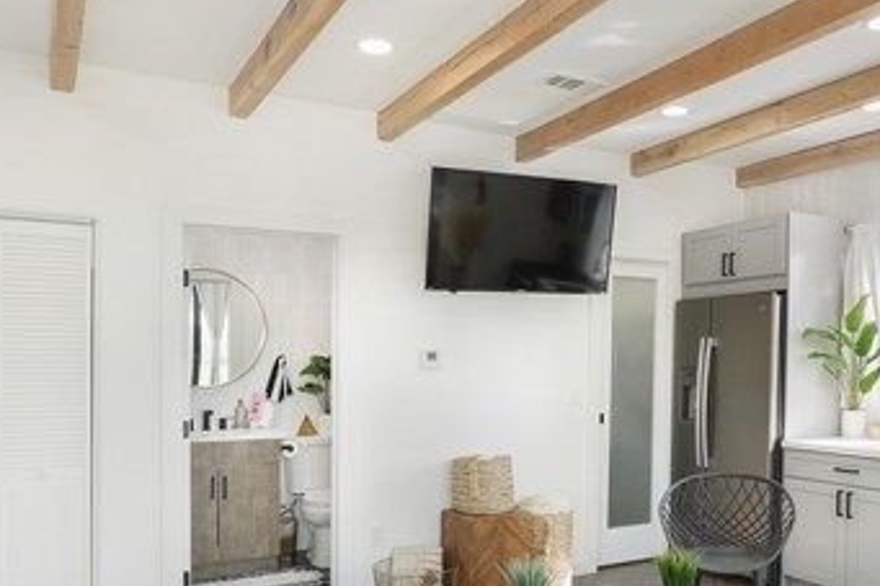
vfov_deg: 42.3
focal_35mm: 31
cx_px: 560
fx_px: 756
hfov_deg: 59.5
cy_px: 312
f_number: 6.3
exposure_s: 1/160
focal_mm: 11
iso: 400
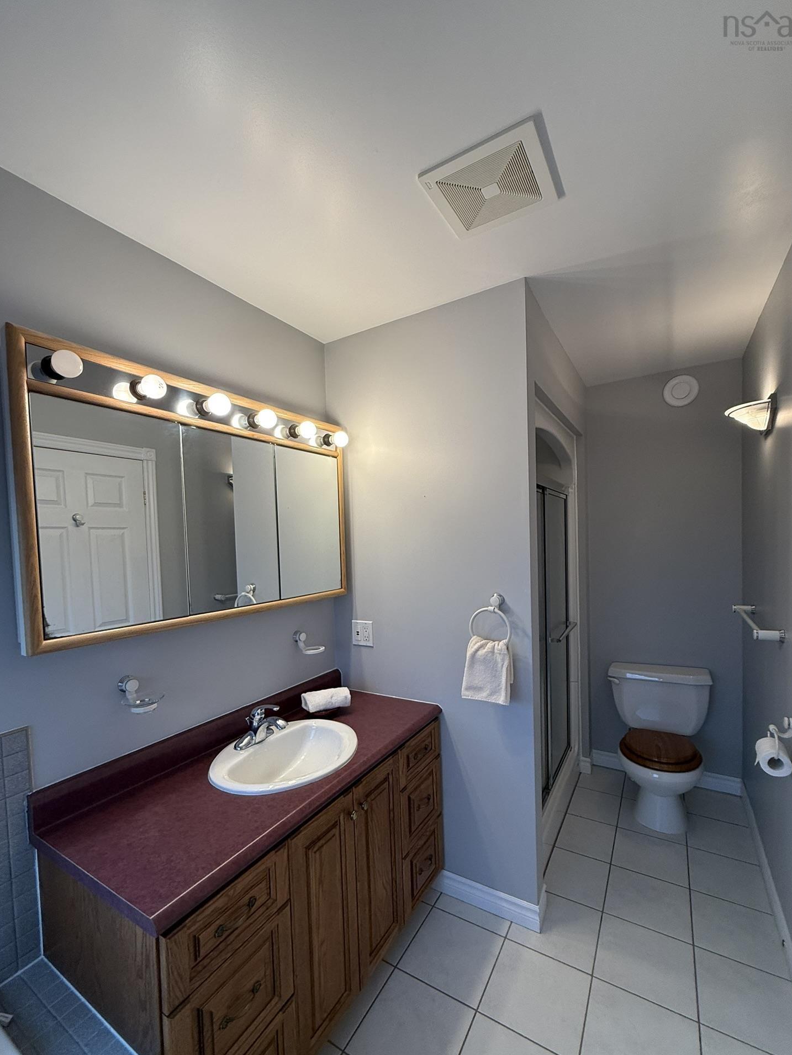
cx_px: 393
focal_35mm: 15
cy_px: 562
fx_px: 457
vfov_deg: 98.0
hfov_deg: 81.8
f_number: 2.2
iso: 64
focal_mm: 2.22
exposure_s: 1/120
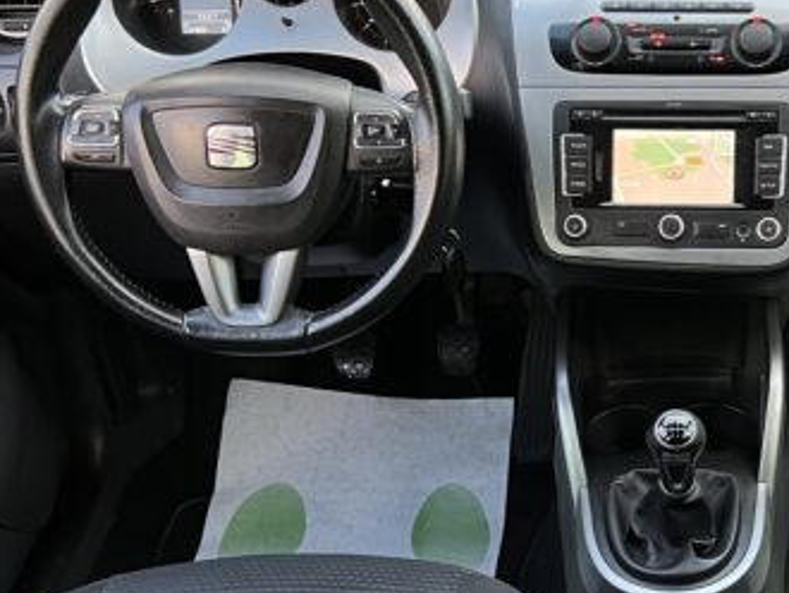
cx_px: 681
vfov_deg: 23.0
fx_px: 1437
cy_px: 464
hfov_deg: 29.7
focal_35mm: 63
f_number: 1.5
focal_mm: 5.7
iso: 100
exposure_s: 1/75
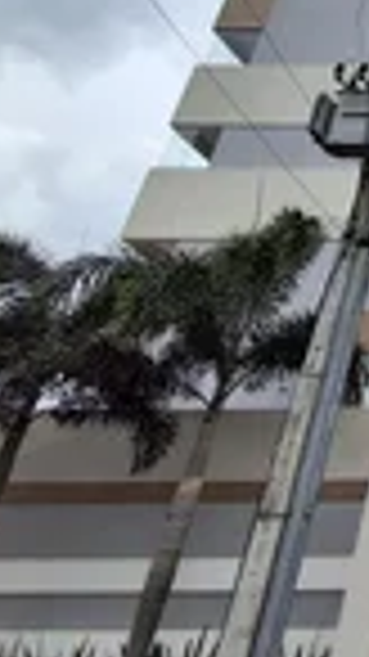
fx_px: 801
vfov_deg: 43.3
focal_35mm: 46
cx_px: 760
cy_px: 173
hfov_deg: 17.5
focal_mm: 1.64
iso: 40
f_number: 2.2
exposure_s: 1/2915
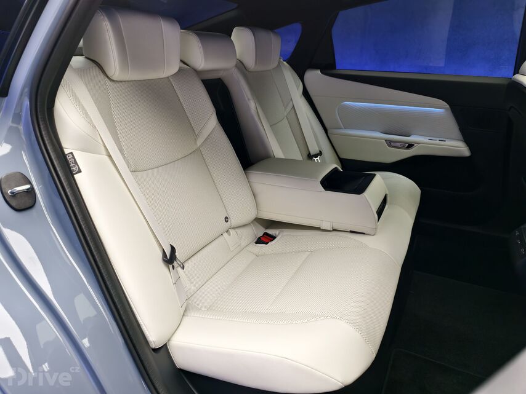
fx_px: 350
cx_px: 263
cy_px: 197
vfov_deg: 58.9
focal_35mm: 23
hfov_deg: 73.9
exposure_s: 1/100
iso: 504
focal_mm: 6.54
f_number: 1.57
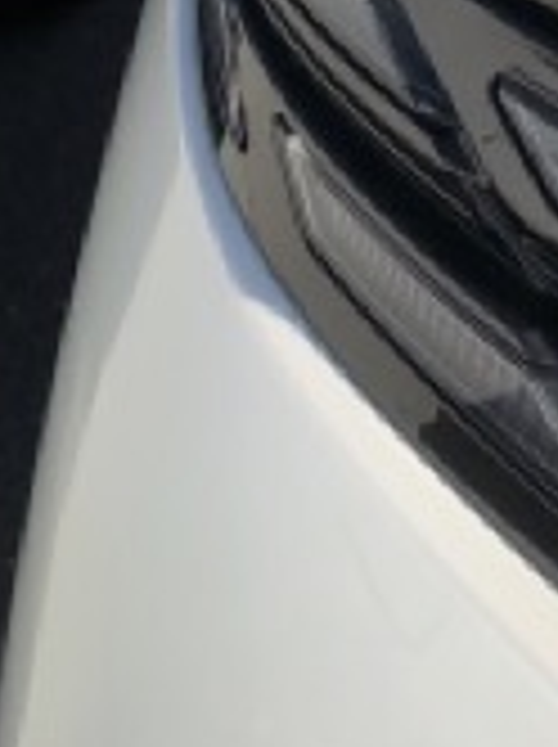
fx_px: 2327
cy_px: -378
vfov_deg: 16.6
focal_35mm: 108
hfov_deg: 12.7
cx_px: 922
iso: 20
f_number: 1.8
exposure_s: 1/2525
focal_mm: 3.99
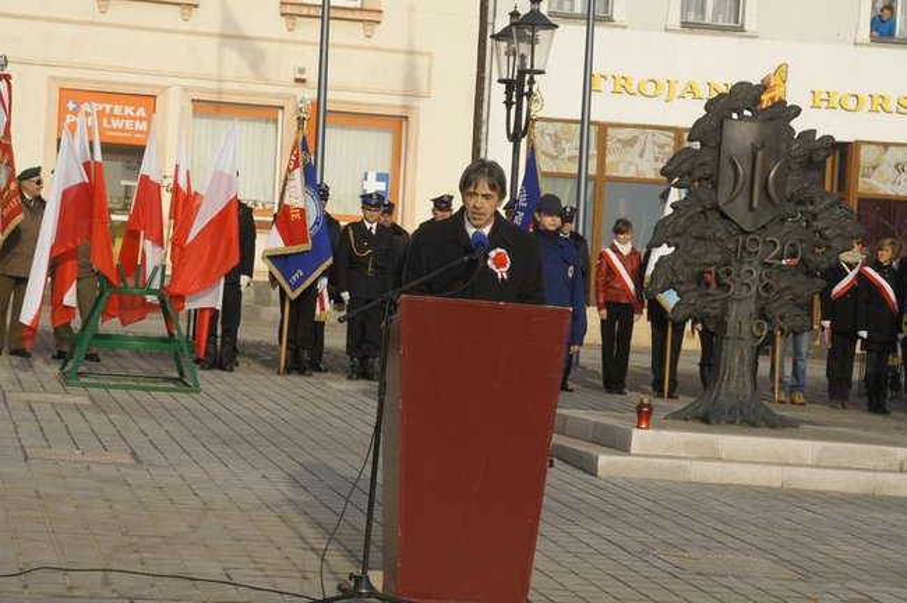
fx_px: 2265
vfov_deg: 15.2
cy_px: 302
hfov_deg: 22.6
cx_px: 454
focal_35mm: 90
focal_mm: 60
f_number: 14
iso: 200
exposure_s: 1/160
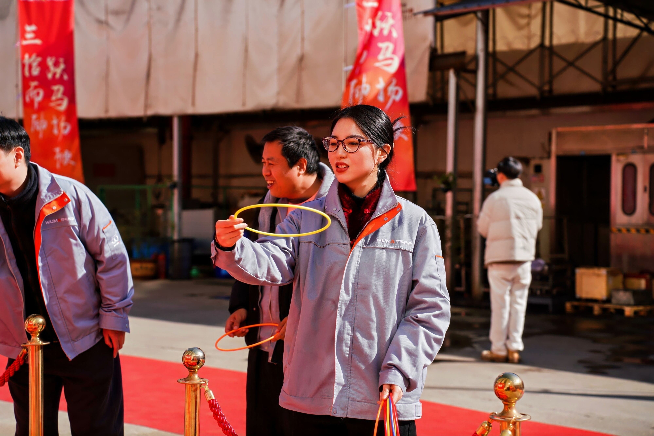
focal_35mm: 75
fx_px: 1362
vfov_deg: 18.2
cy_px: 218
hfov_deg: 27.0
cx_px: 327
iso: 64
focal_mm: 75
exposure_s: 1/1000
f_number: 4.5
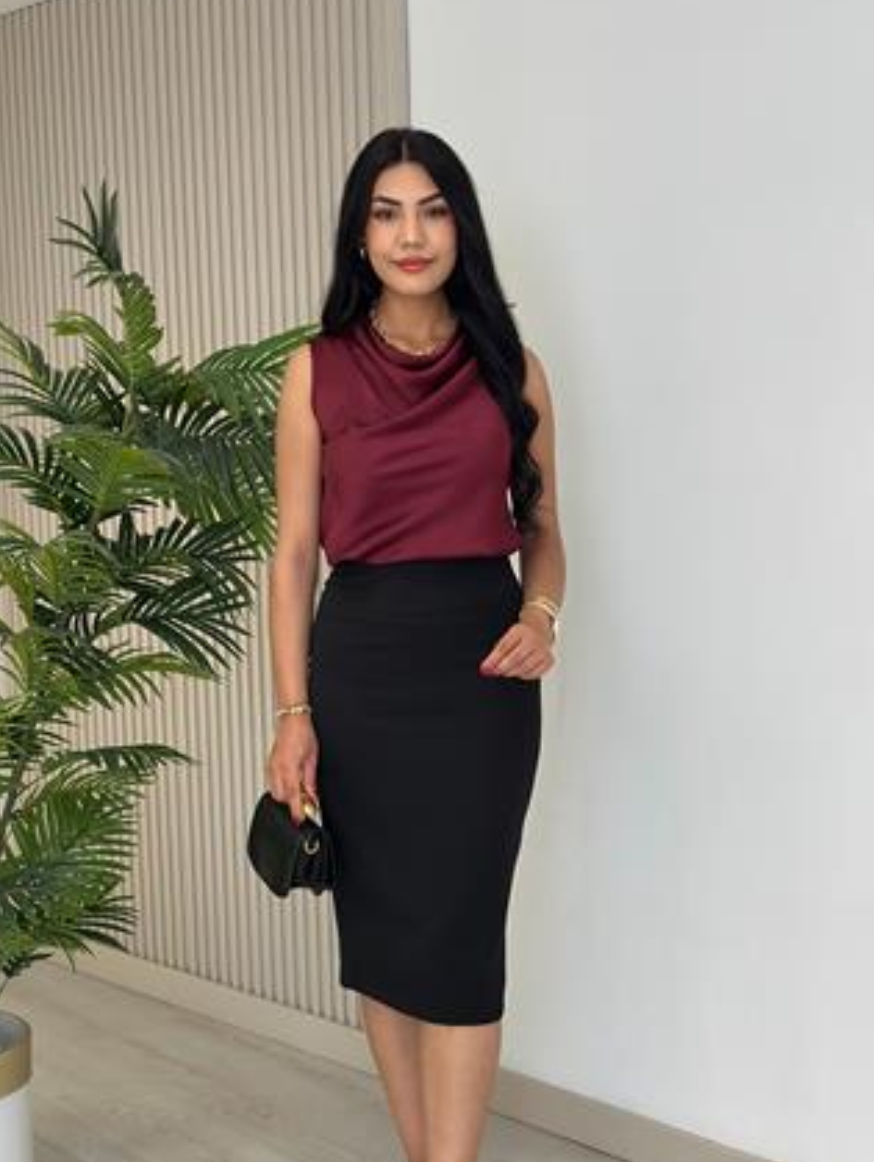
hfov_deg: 24.1
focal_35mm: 61
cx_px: 455
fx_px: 2050
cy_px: 656
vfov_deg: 31.6
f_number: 1.78
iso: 80
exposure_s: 1/303
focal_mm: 6.86
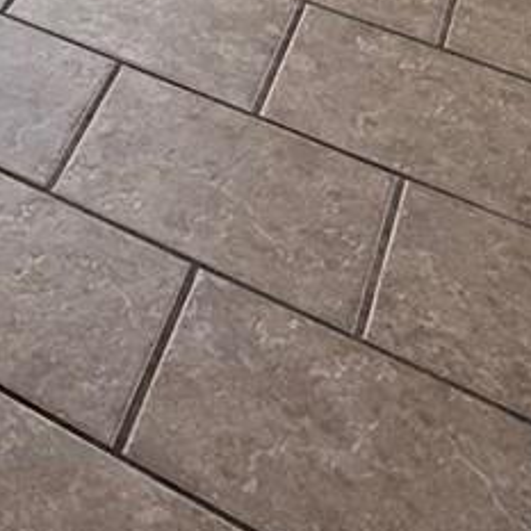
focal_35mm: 85
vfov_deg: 15.0
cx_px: -697
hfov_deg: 14.5
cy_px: -638
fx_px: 1475
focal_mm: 2.22
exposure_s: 1/149
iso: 64
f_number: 2.2
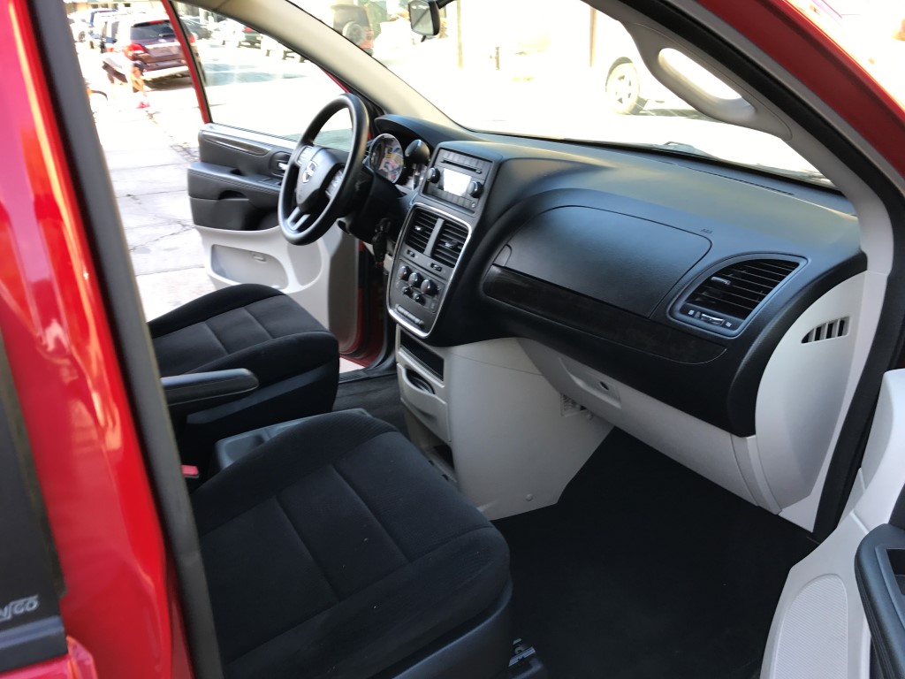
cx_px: 452
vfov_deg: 49.7
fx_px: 732
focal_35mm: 28
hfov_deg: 63.4
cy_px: 340
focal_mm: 3.99
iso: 25
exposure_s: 1/90
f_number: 1.8
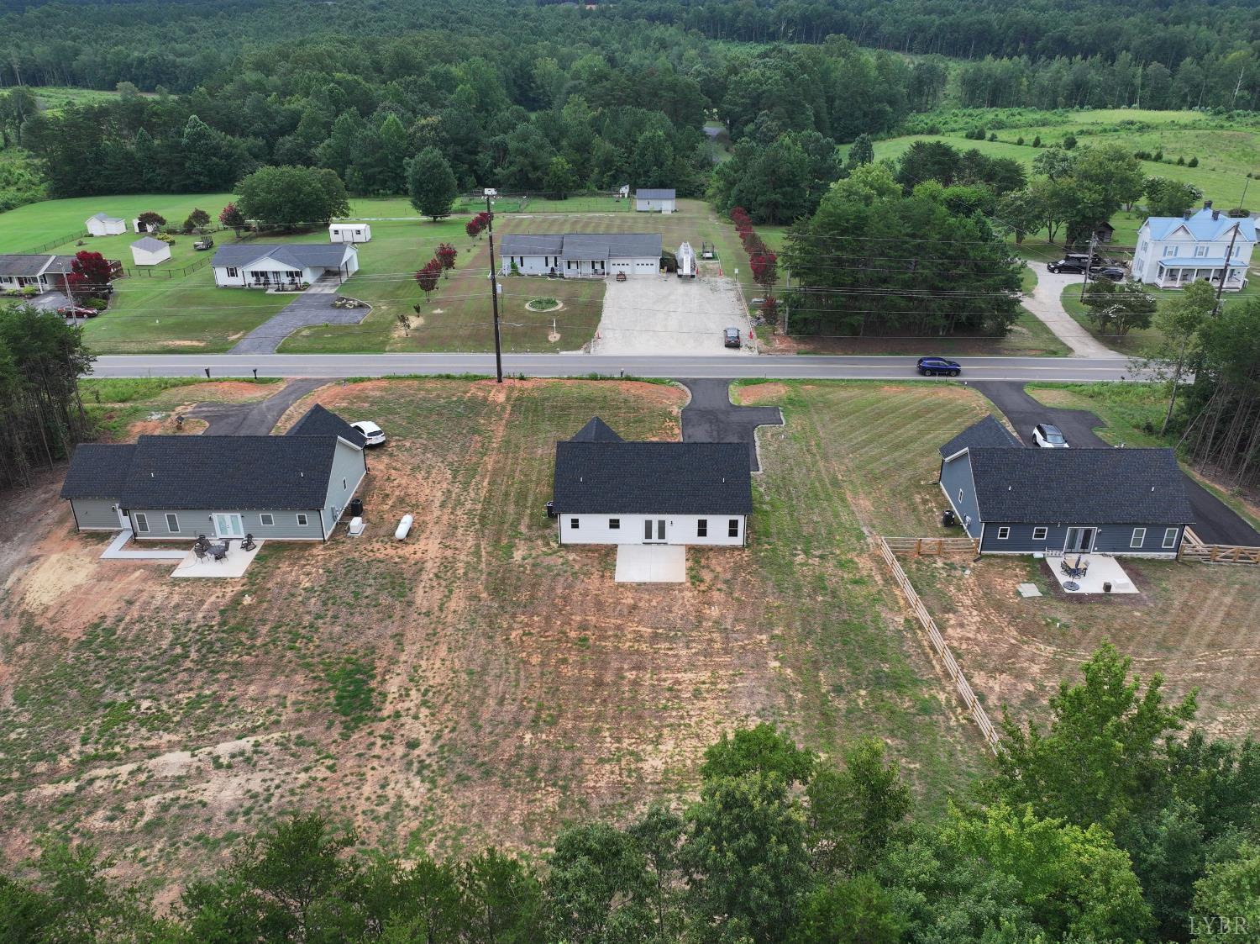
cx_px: 630
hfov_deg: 71.6
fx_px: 873
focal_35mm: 24
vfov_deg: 56.8
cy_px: 472
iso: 130
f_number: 2.8
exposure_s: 1/1250
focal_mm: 12.29
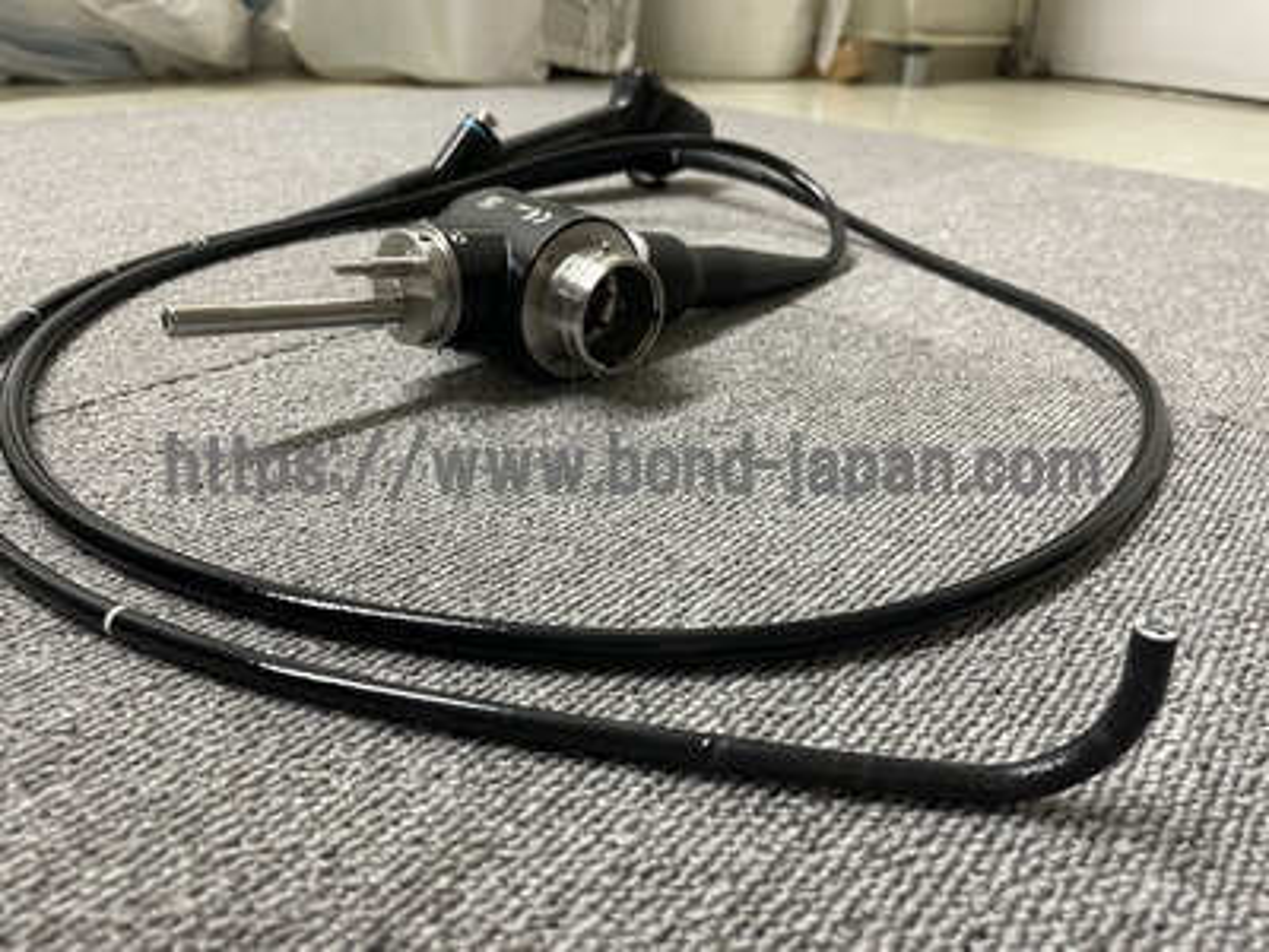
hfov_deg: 67.3
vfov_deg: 53.1
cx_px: 634
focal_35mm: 26
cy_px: 476
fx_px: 953
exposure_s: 1/50
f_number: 1.6
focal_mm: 4.2
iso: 125
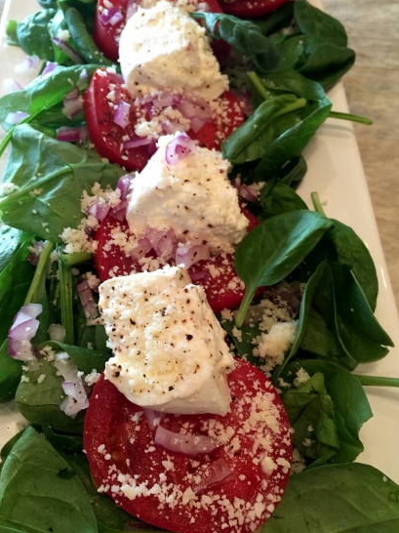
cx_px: 190
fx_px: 523
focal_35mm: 34
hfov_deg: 41.8
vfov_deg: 54.0
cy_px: 264
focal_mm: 4.15
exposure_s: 1/15
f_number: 2.2
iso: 32
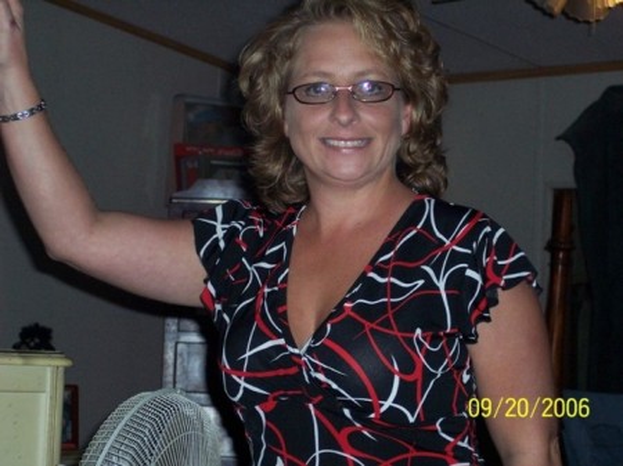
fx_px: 2105
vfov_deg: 12.7
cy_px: 233
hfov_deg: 16.8
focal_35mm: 117
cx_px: 312
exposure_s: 1/125
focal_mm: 24
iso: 140
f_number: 4.8
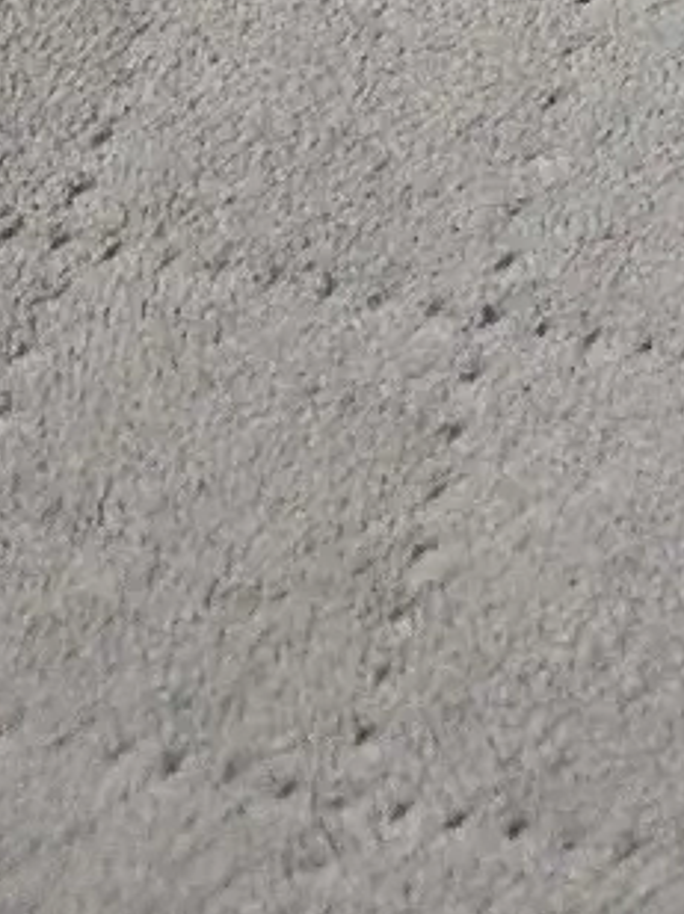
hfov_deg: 11.9
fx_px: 2851
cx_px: 1457
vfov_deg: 15.8
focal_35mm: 108
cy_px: -674
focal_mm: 5.43
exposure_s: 1/33
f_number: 1.89
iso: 642
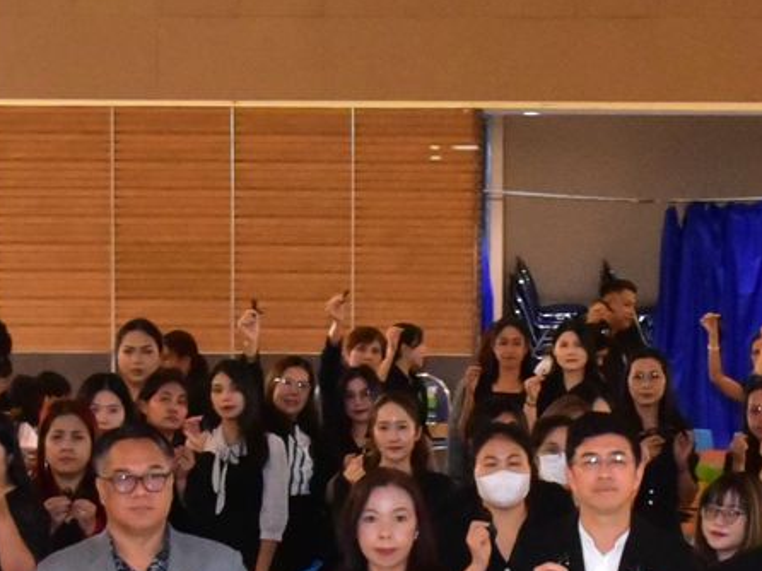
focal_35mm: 151
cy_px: 406
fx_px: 3322
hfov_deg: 13.0
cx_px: 560
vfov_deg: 9.8
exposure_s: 1/100
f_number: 6.3
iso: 8000
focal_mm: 28
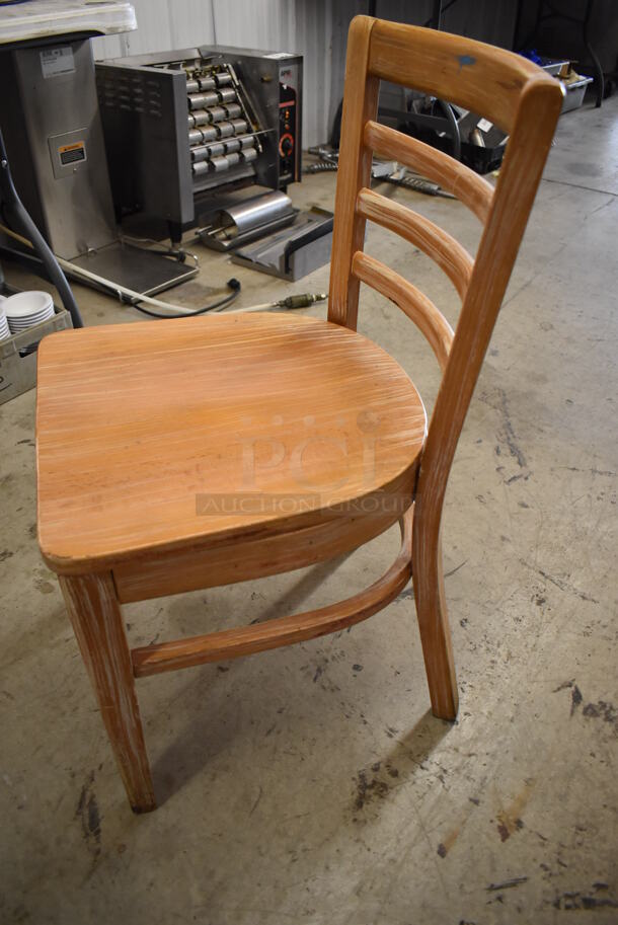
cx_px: 309
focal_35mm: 27
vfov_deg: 67.3
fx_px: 694
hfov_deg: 48.0
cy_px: 462
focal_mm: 18
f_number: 3.5
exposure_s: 1/125
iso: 1600
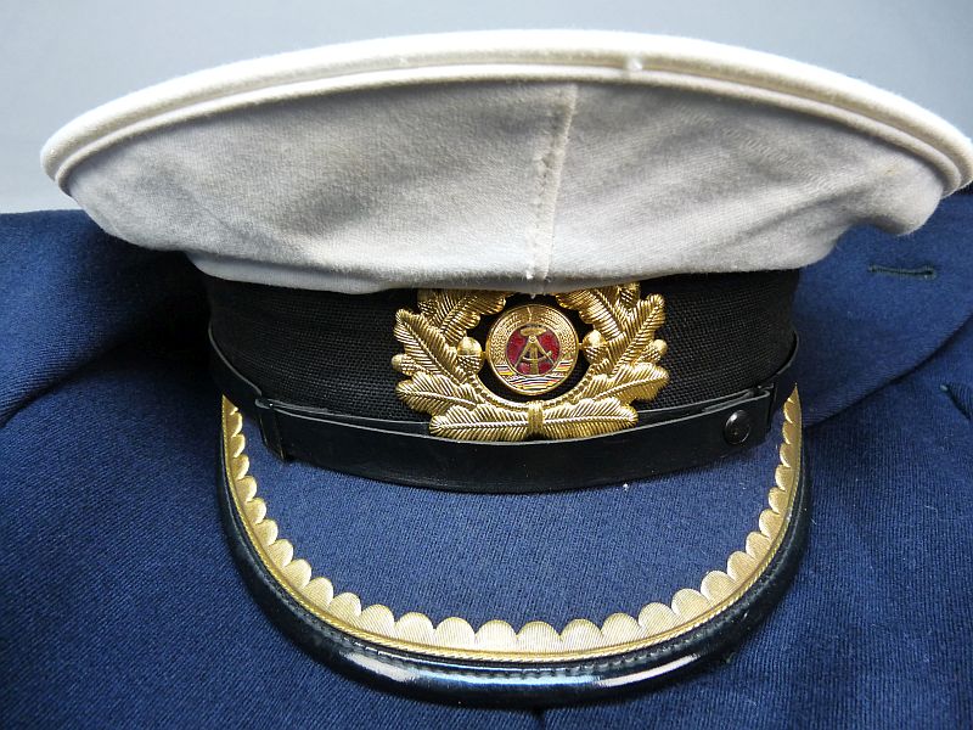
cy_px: 365
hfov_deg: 65.3
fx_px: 759
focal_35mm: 27
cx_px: 486
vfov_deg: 51.4
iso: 320
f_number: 2.8
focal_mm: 4.8
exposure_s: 1/30
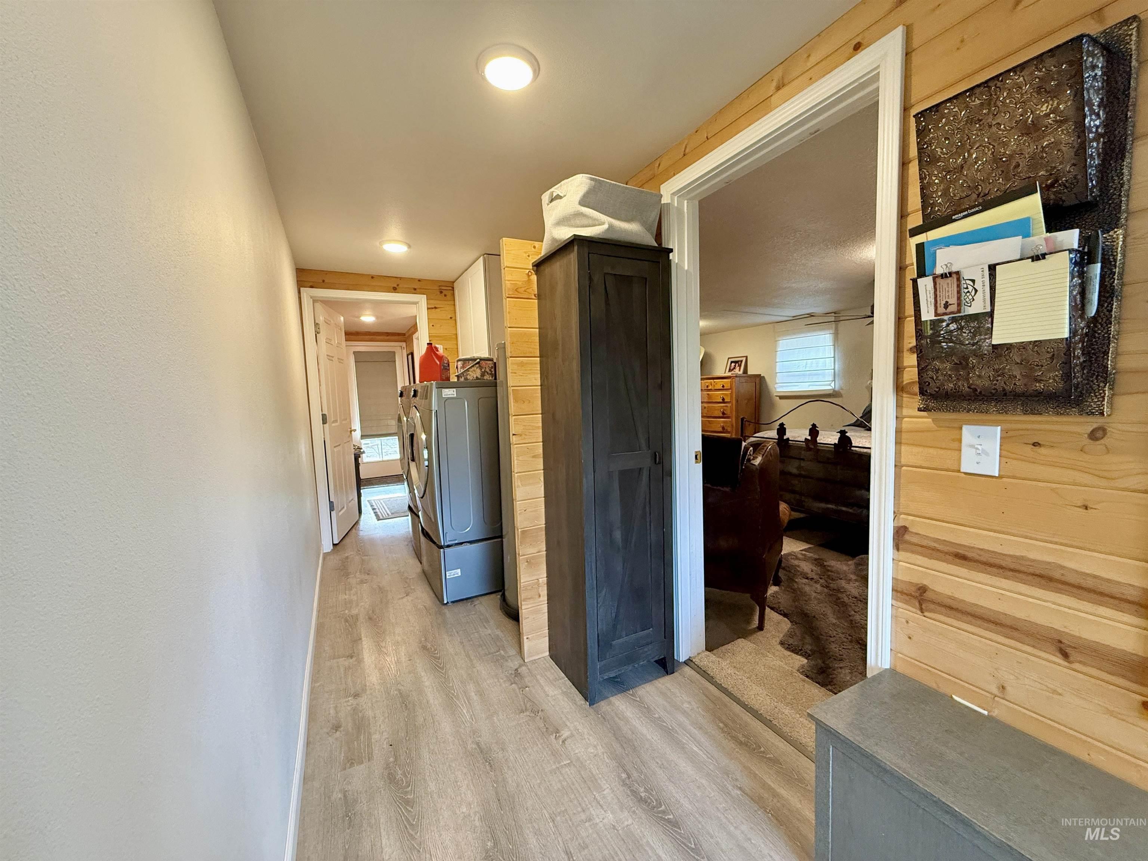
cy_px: 430
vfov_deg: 85.7
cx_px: 574
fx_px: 464
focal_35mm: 14
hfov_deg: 102.1
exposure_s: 1/60
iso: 400
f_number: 2.2
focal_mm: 2.22
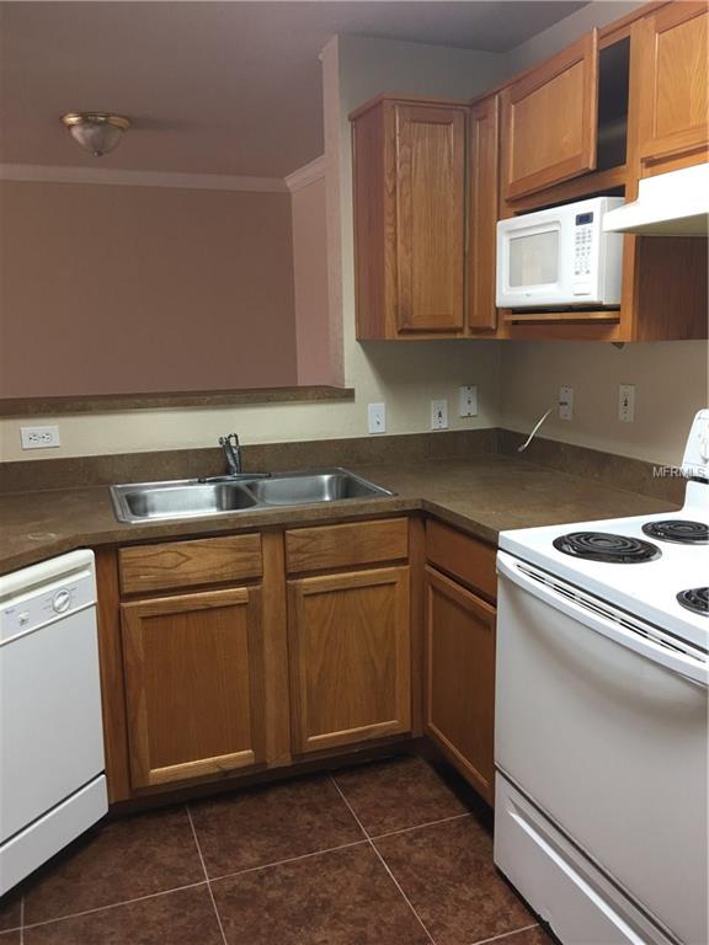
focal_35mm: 29
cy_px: 472
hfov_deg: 48.2
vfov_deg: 61.7
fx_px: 792
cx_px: 354
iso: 25
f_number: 2.2
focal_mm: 4.15
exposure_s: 1/15
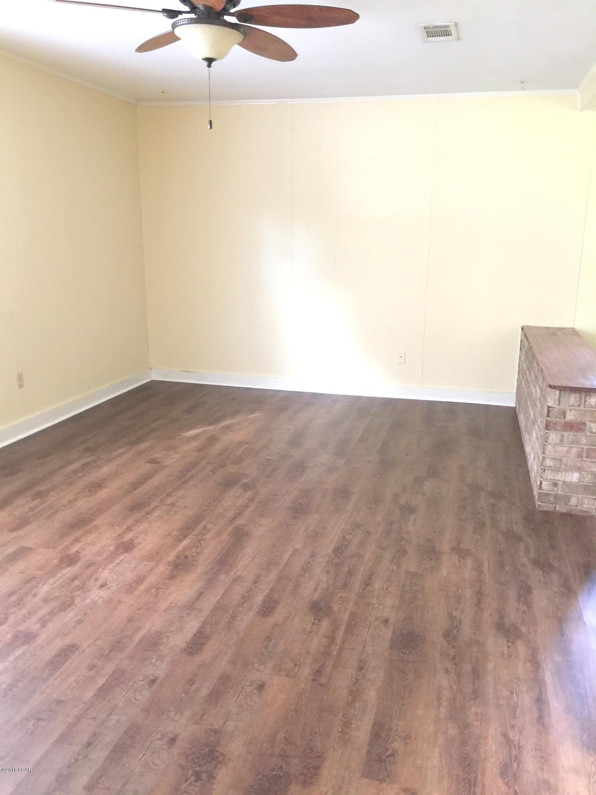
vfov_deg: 61.7
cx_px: 298
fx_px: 666
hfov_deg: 48.2
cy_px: 398
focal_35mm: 29
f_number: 2.2
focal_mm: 4.15
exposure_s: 1/10
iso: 100
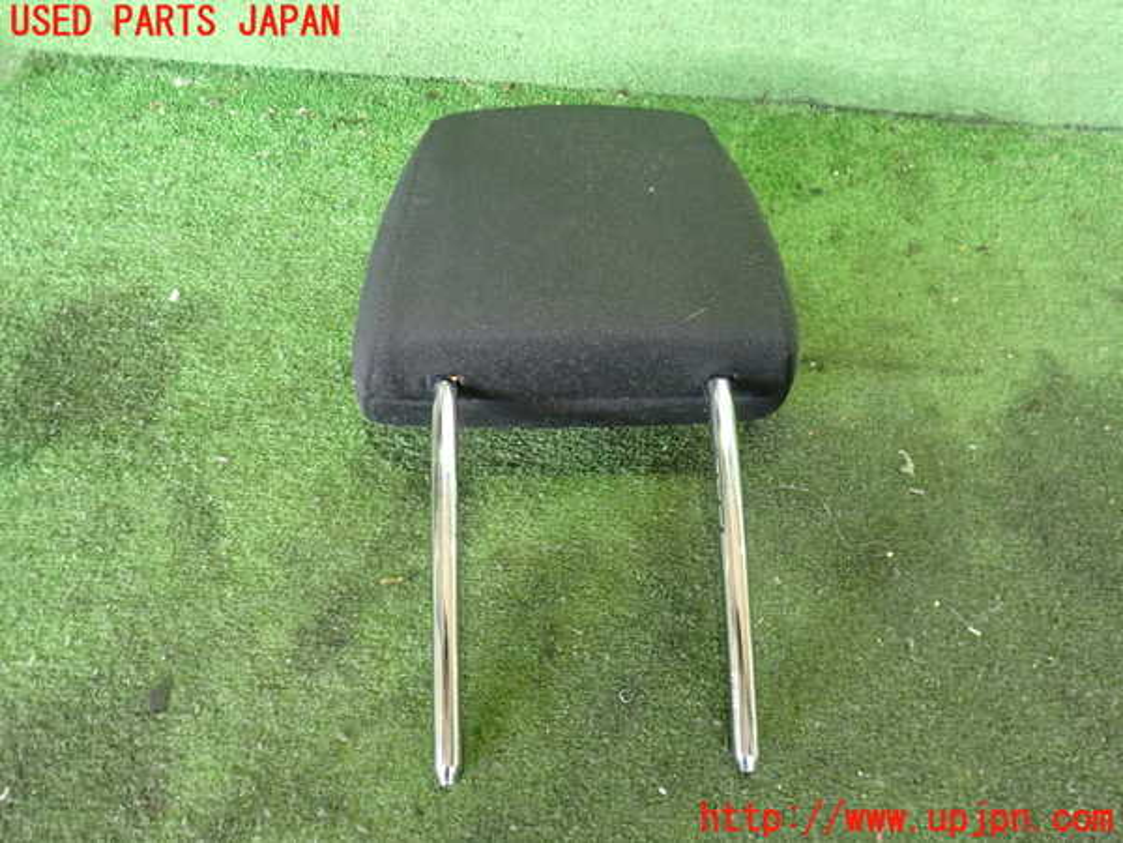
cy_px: 422
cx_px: 562
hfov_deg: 60.0
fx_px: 973
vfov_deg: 46.8
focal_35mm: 30
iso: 1000
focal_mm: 5.4
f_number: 2.3
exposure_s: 1/50
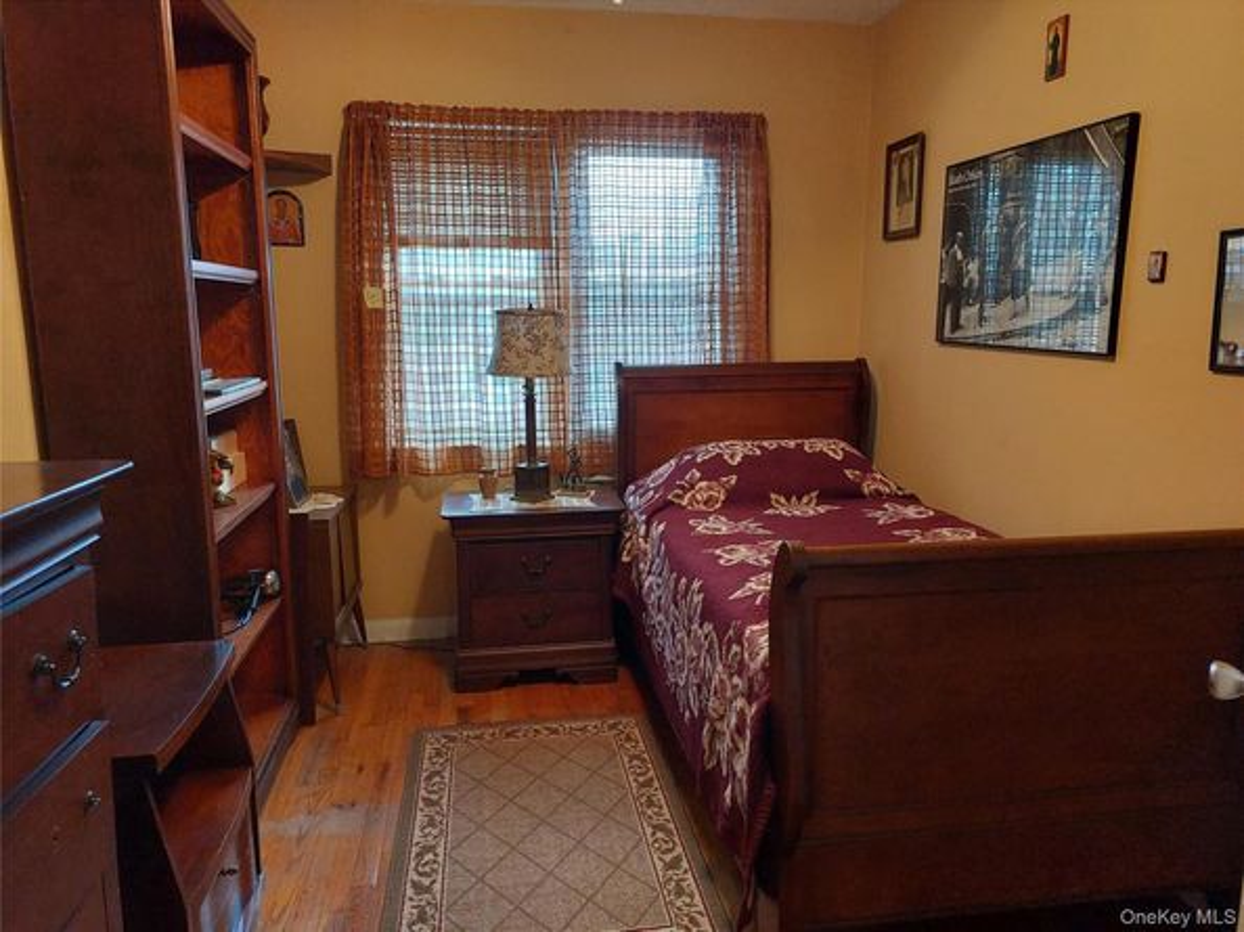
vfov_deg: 56.8
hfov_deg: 71.6
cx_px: 622
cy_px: 466
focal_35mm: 24
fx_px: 862
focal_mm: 5.23
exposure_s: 1/60
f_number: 1.8
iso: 250
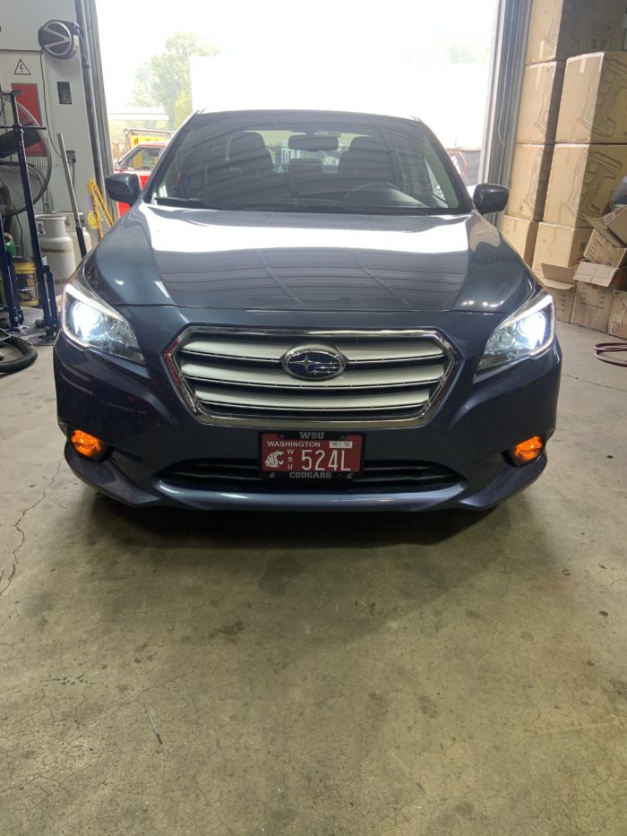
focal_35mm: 26
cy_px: 418
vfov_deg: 67.3
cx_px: 314
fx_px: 628
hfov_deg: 53.1
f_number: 1.8
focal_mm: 4.25
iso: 80
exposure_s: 1/120
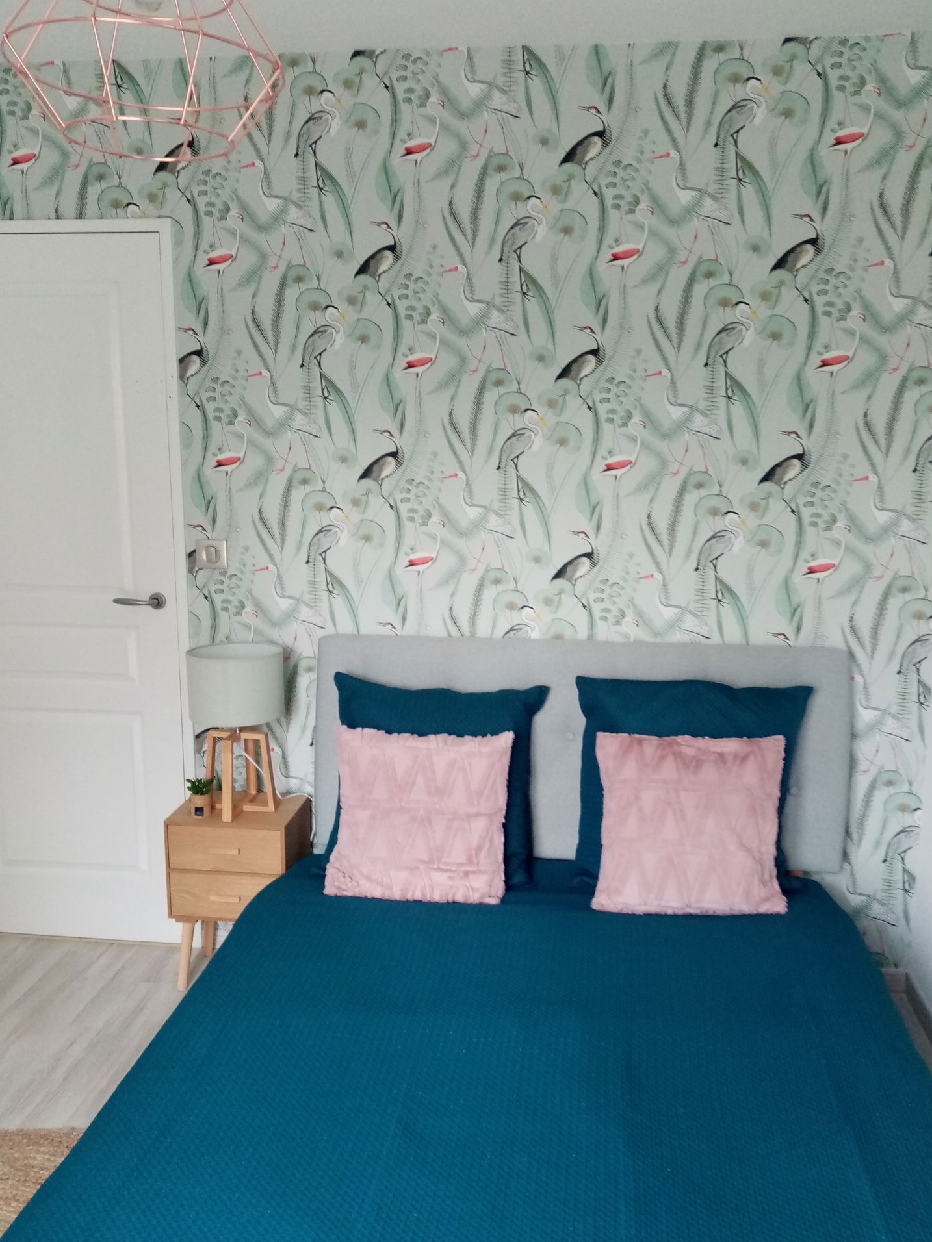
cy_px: 630
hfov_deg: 48.2
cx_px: 471
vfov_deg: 61.7
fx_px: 1041
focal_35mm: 29
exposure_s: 1/33.3
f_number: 1.8
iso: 360
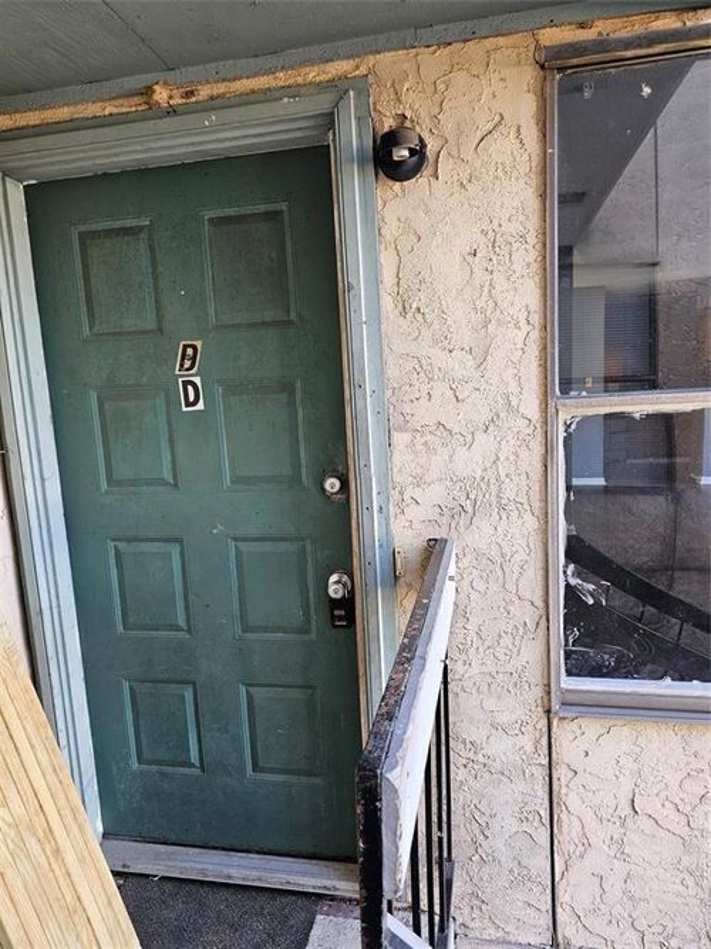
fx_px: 630
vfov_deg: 73.9
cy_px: 474
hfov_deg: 58.9
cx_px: 356
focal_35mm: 23
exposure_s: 1/170
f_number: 1.7
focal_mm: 6.3
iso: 250
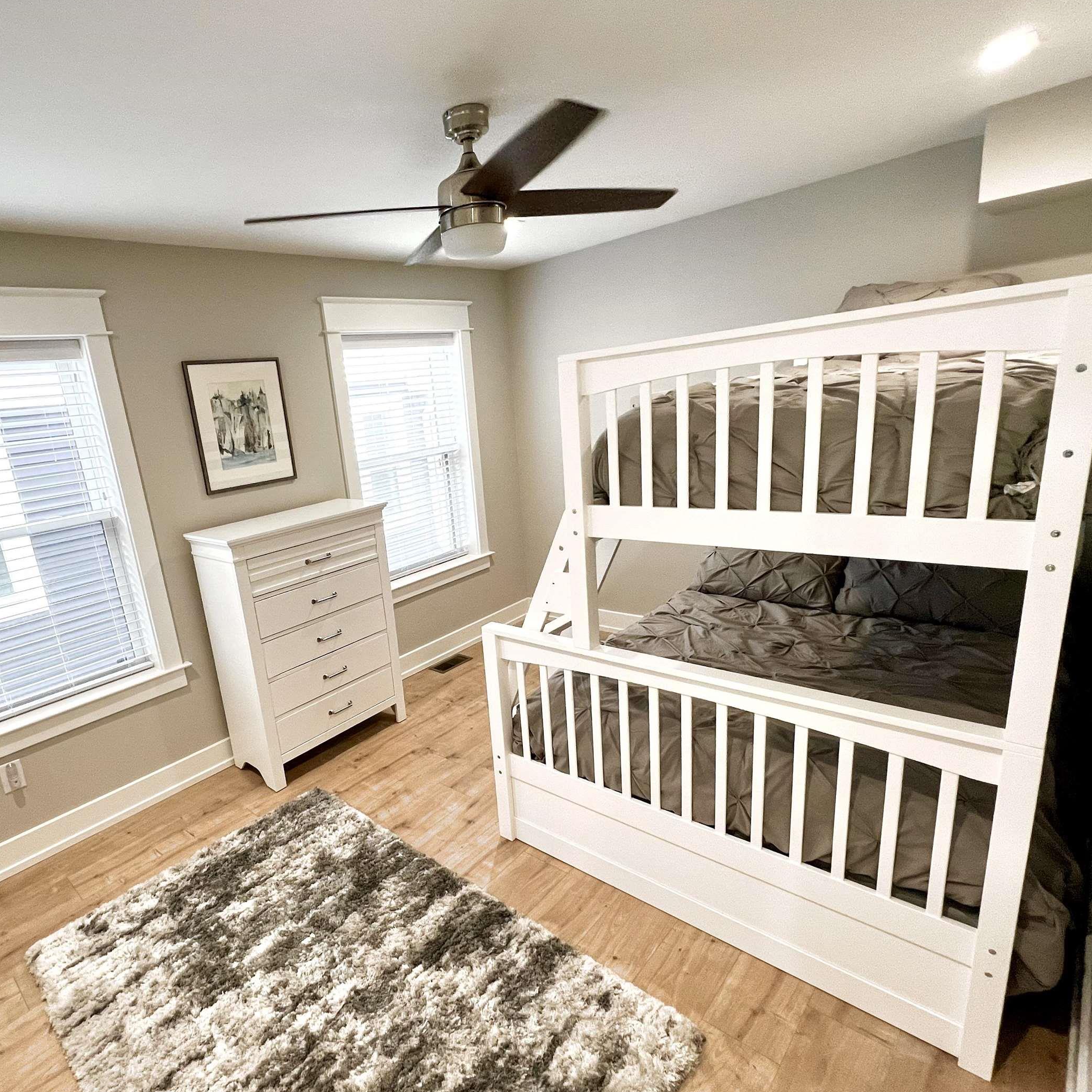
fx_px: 607
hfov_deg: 82.6
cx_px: 420
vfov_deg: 83.9
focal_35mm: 17
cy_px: 583
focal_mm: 1.57
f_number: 1.8
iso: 200
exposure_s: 1/120
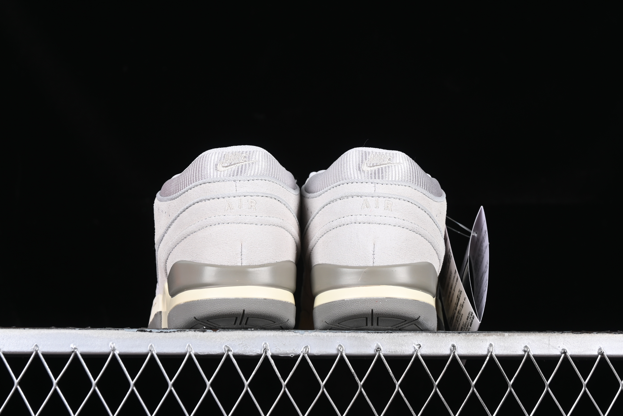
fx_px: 1298
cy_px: 208
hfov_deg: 27.0
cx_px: 312
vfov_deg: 18.2
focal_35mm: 75
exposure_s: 1/80
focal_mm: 50
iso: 160
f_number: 7.1
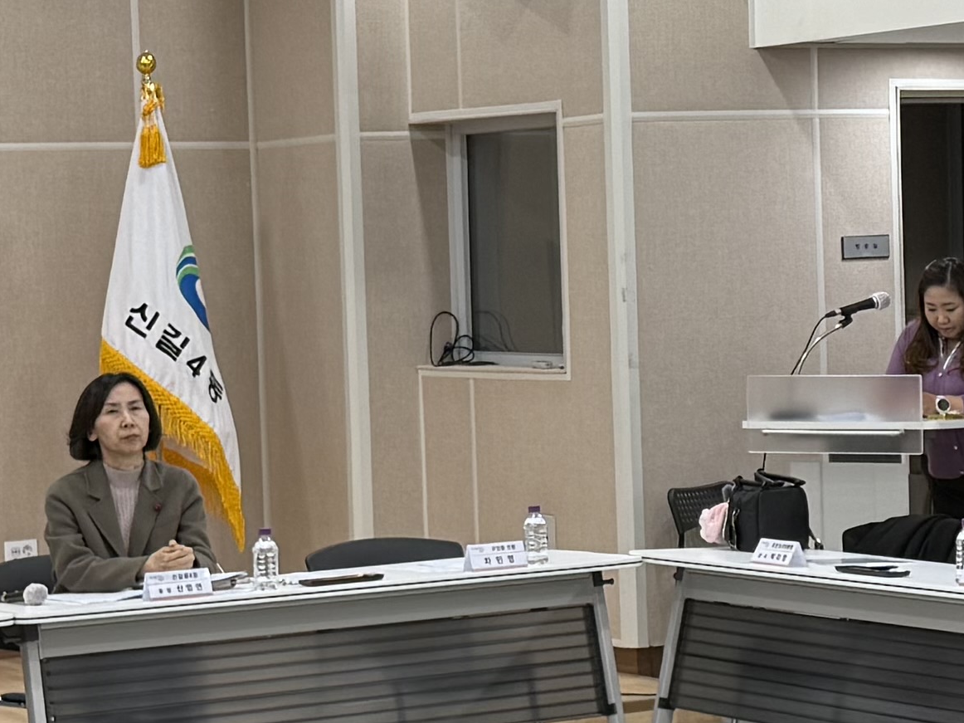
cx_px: 627
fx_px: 3285
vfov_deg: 12.6
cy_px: 379
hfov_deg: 16.7
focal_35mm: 118
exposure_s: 1/120
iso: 160
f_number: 1.78
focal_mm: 6.76
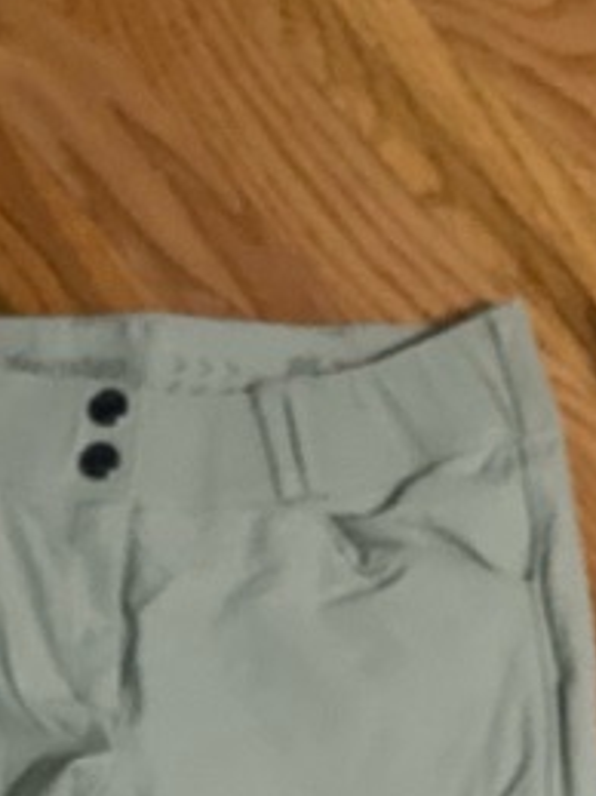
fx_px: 4159
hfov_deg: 8.2
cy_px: 1156
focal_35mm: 181
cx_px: 100
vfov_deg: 10.6
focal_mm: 6
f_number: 2
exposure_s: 1/30
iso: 400
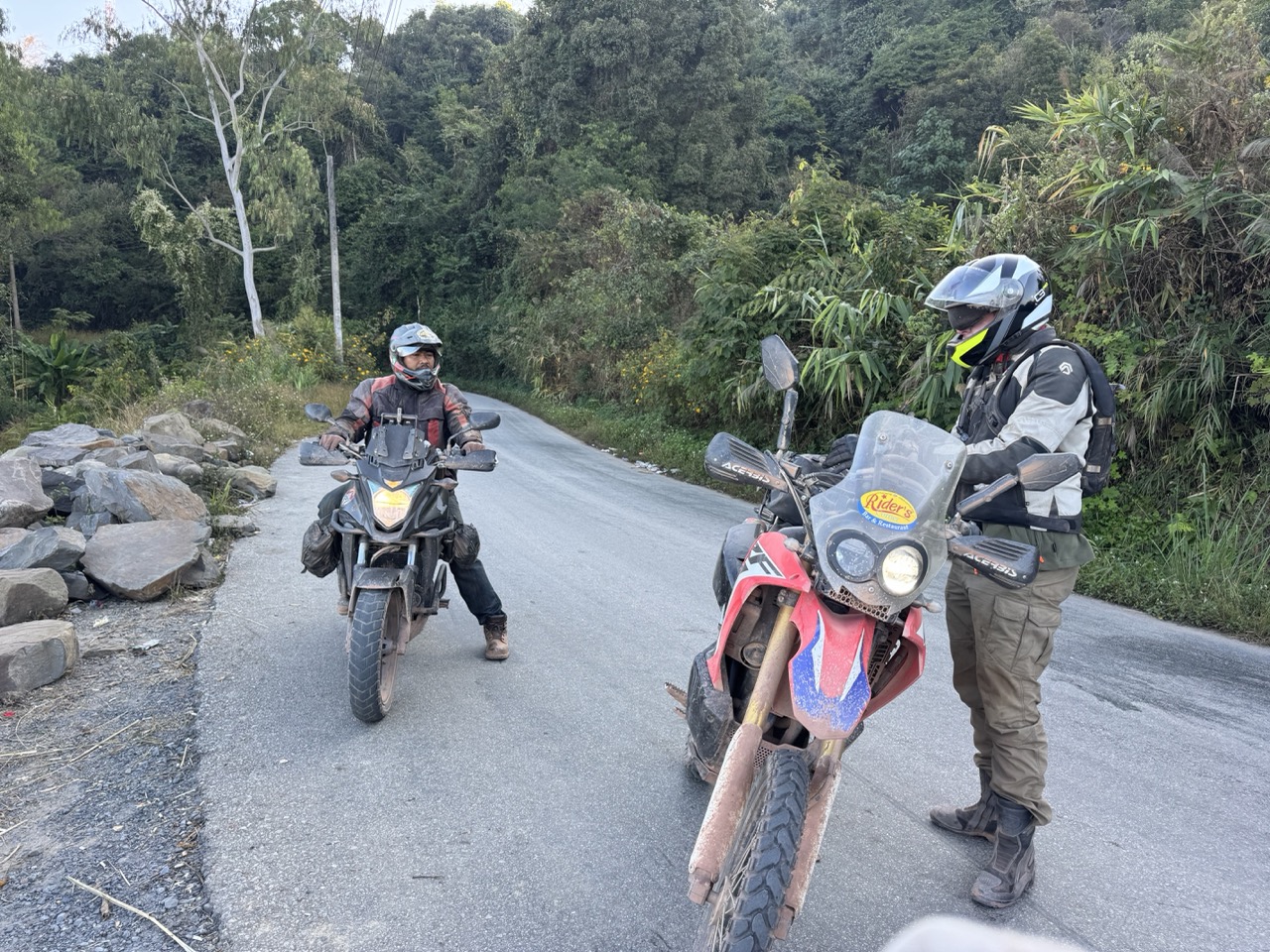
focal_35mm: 24
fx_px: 881
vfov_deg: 56.8
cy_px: 476
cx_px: 635
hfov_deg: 71.6
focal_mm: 6.76
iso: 80
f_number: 1.78
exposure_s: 1/294
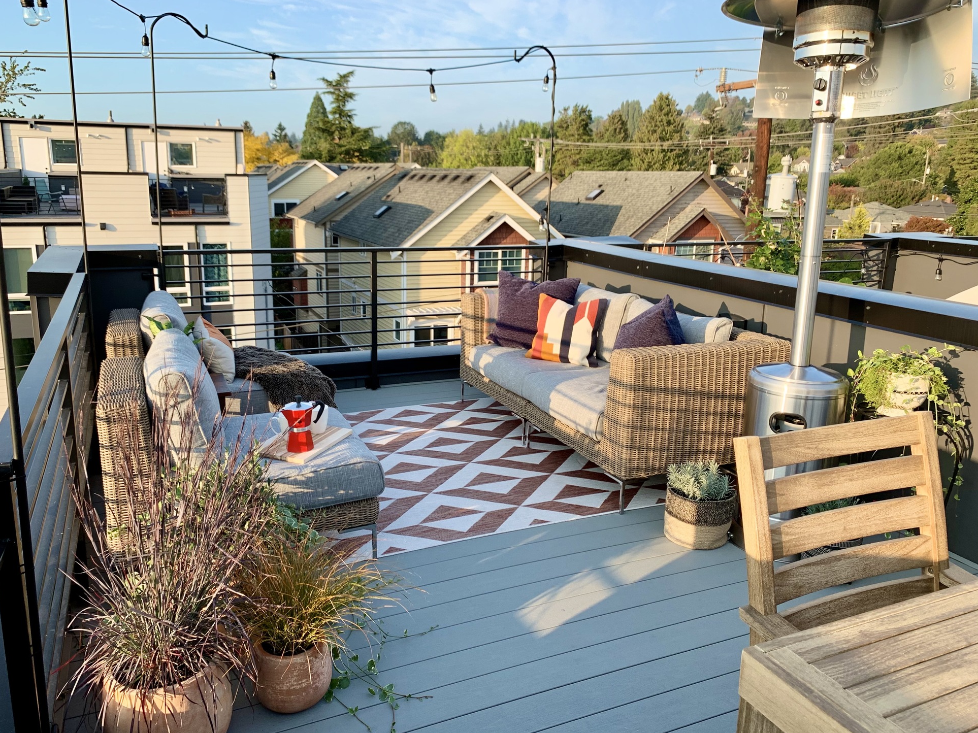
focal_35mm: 27
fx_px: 763
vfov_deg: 51.3
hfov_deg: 65.3
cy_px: 355
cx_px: 472
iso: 25
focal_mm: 4.25
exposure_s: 1/623
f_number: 1.8
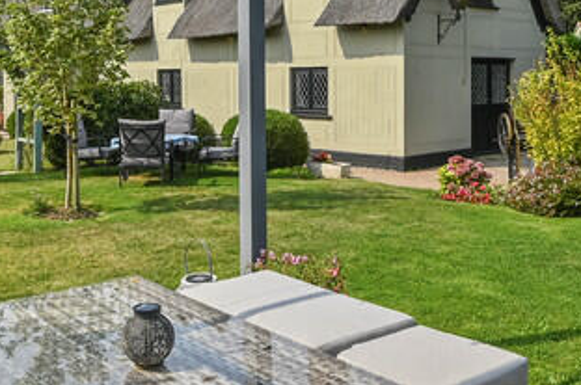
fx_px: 741
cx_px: 277
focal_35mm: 46
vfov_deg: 28.6
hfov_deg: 42.8
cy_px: 83
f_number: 13
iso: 400
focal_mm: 14
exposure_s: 1/500
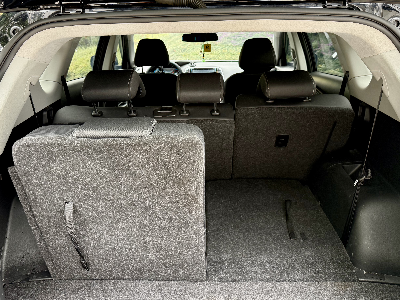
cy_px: 126
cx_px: 195
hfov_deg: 63.4
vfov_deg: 49.5
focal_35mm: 28
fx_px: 324
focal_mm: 6.76
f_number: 1.78
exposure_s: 1/100
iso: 200
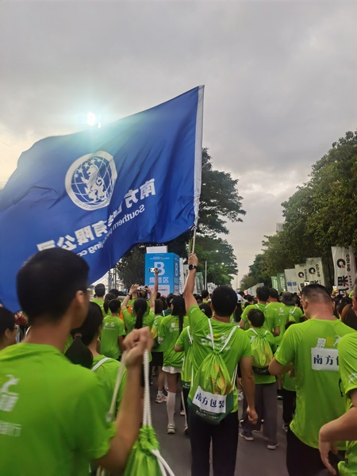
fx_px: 371
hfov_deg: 51.4
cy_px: 238
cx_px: 178
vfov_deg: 65.3
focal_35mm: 27
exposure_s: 1/60
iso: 320
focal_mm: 6.71
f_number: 1.9
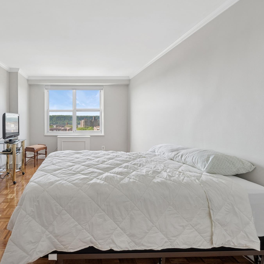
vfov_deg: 80.7
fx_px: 155
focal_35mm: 18
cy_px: 132
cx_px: 97
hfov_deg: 79.1
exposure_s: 1/10
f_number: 11
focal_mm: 14
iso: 200
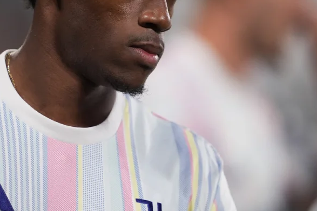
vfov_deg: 1.8
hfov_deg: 2.7
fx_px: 6716
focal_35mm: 763
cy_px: 76
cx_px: 123
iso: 2000
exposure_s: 1/2500
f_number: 2.8
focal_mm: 400
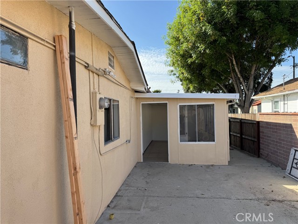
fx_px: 207
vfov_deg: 56.8
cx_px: 149
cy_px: 112
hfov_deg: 71.6
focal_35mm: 24
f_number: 1.78
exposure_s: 1/1721
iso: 80
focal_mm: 6.76
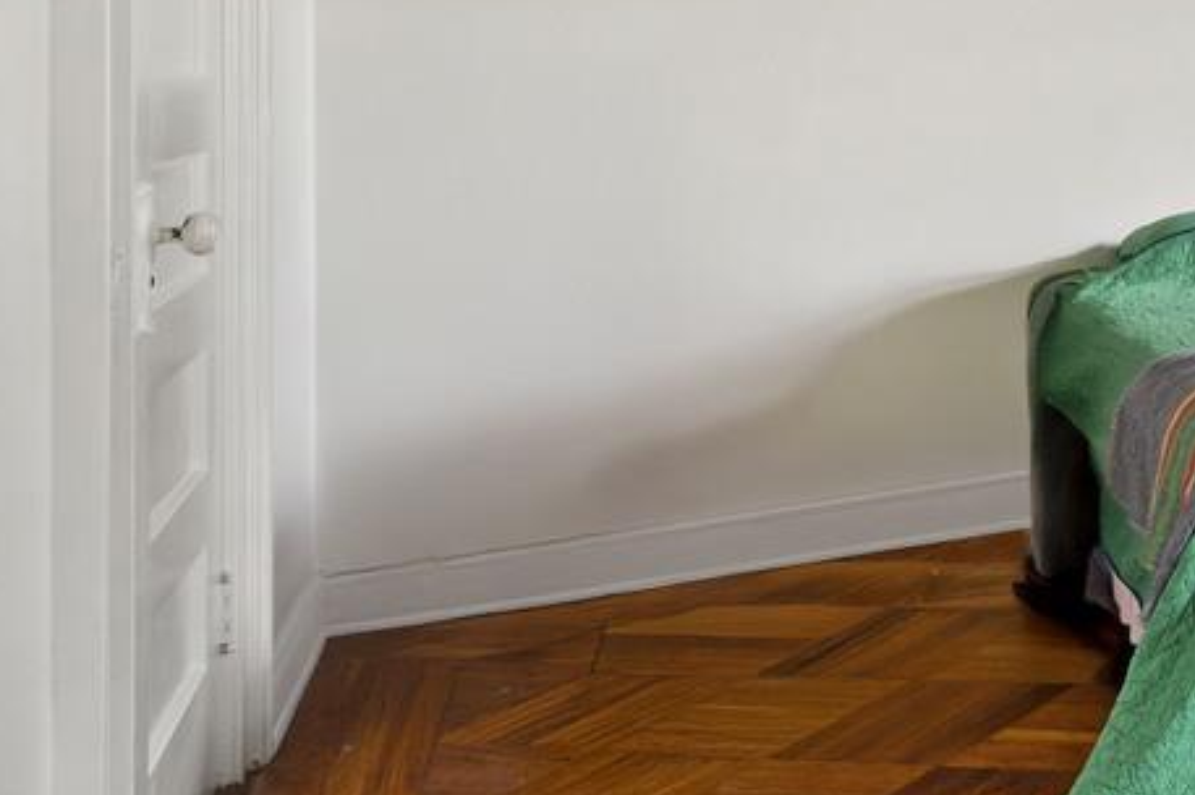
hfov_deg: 25.7
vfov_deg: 28.0
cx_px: 1945
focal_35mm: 46
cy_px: 60
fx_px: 1526
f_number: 11
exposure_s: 5
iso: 400
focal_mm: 14
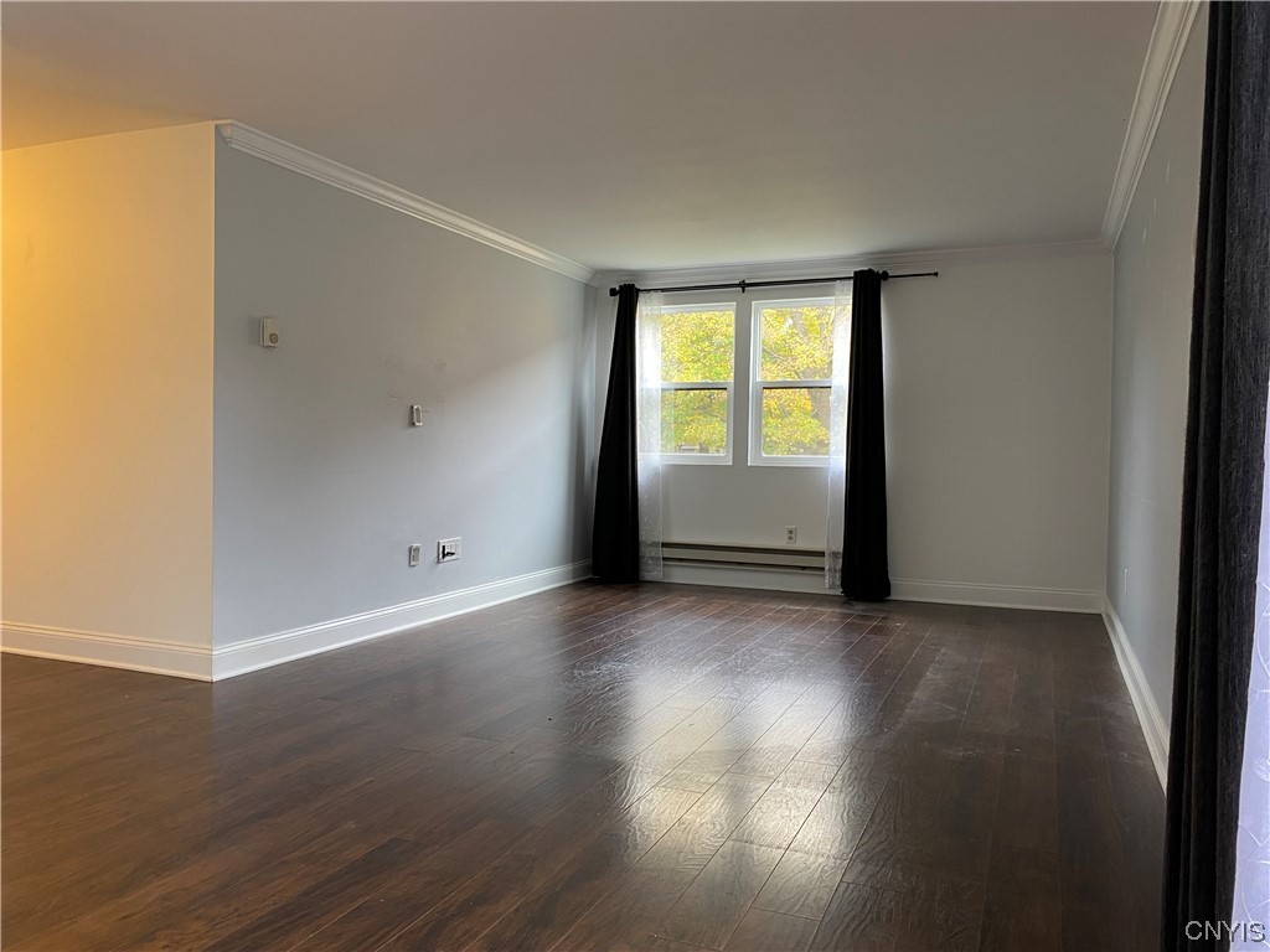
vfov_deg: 53.1
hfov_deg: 67.3
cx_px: 635
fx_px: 954
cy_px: 476
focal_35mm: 26
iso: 100
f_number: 1.8
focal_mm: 4.25
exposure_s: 1/60
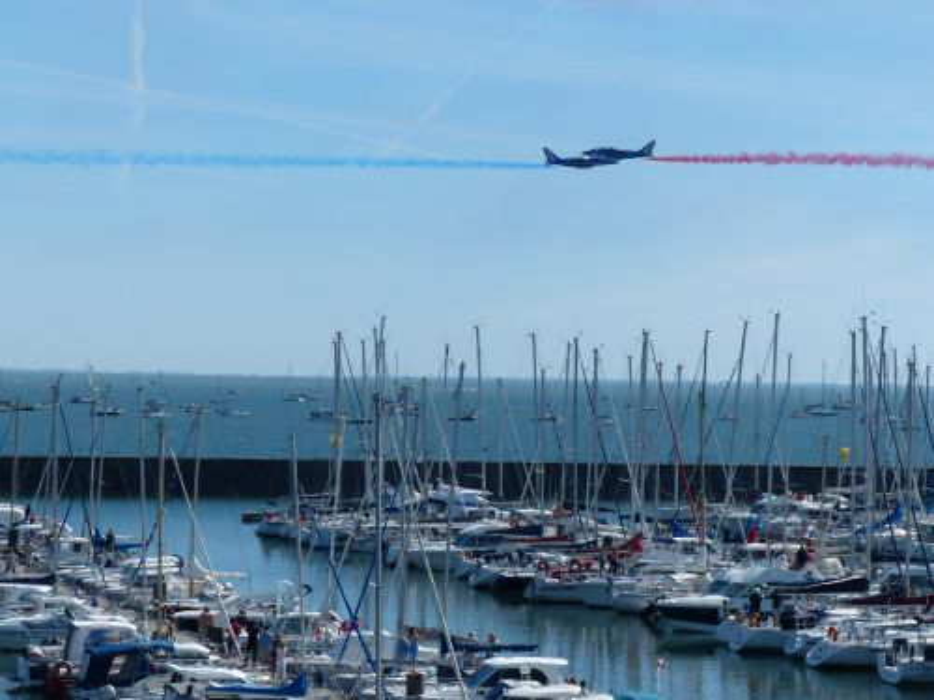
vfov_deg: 12.0
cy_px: 350
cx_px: 467
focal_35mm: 124
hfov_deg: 15.9
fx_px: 3346
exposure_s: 1/1600
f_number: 4
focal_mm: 22.2
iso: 100
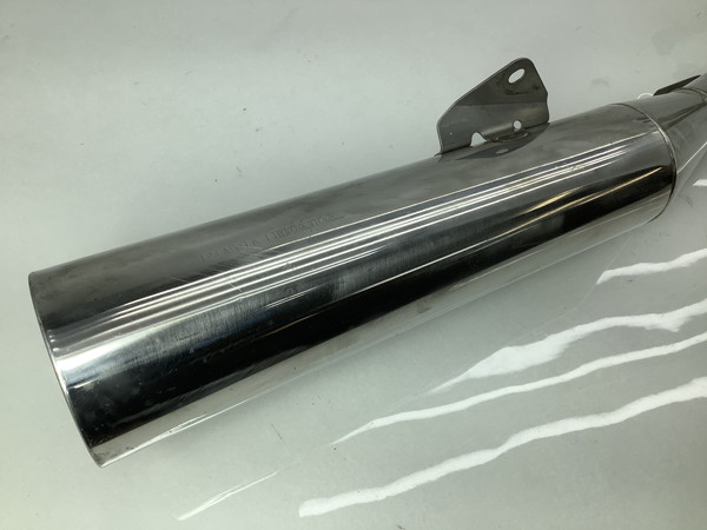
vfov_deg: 45.4
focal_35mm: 31
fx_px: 633
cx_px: 354
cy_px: 265
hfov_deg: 58.4
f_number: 2.4
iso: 25
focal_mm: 3.3
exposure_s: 1/562
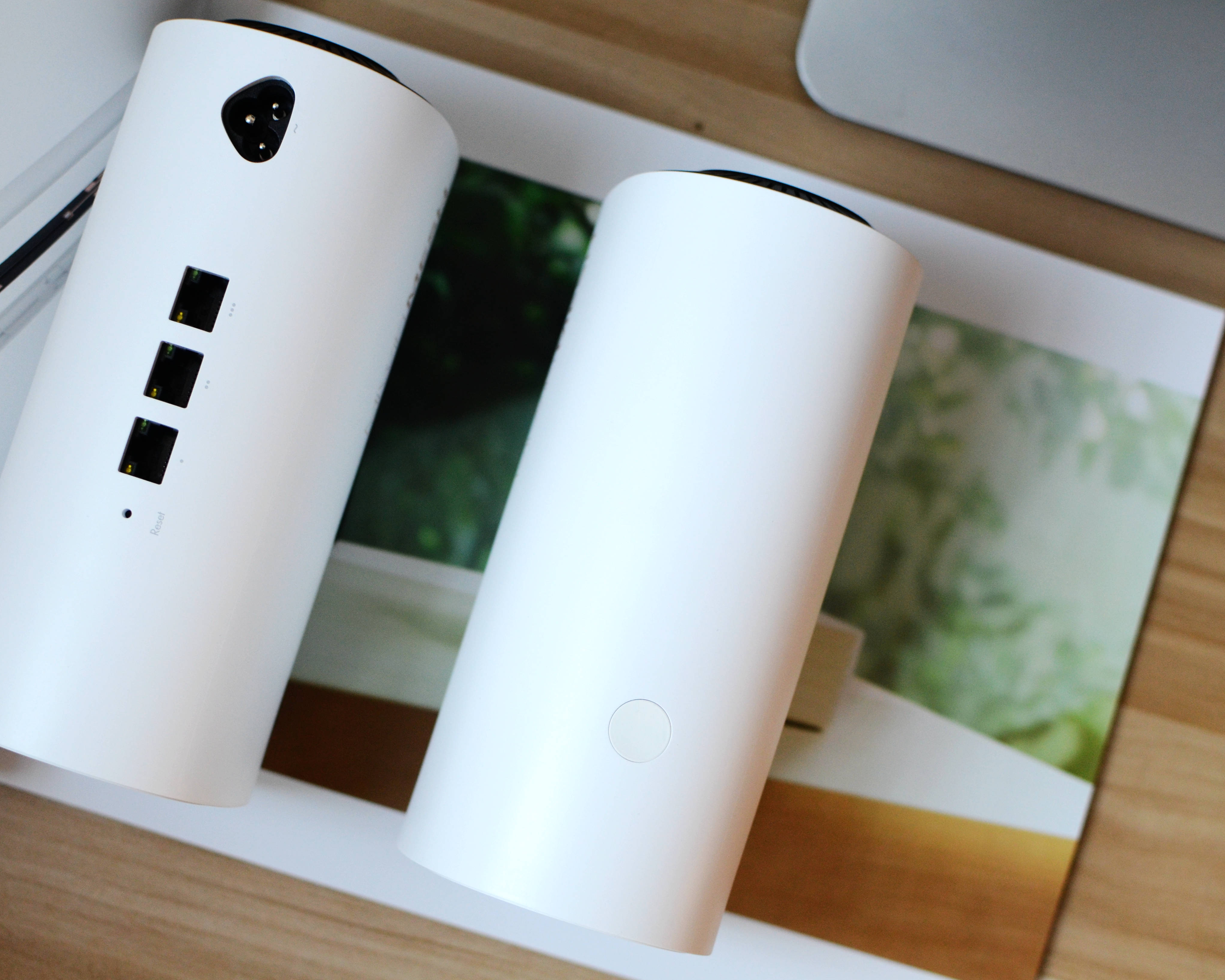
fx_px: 2160
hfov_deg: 31.6
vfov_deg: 25.6
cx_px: 500
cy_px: 490
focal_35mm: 60
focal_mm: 35
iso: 800
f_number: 3.5
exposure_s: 1/100
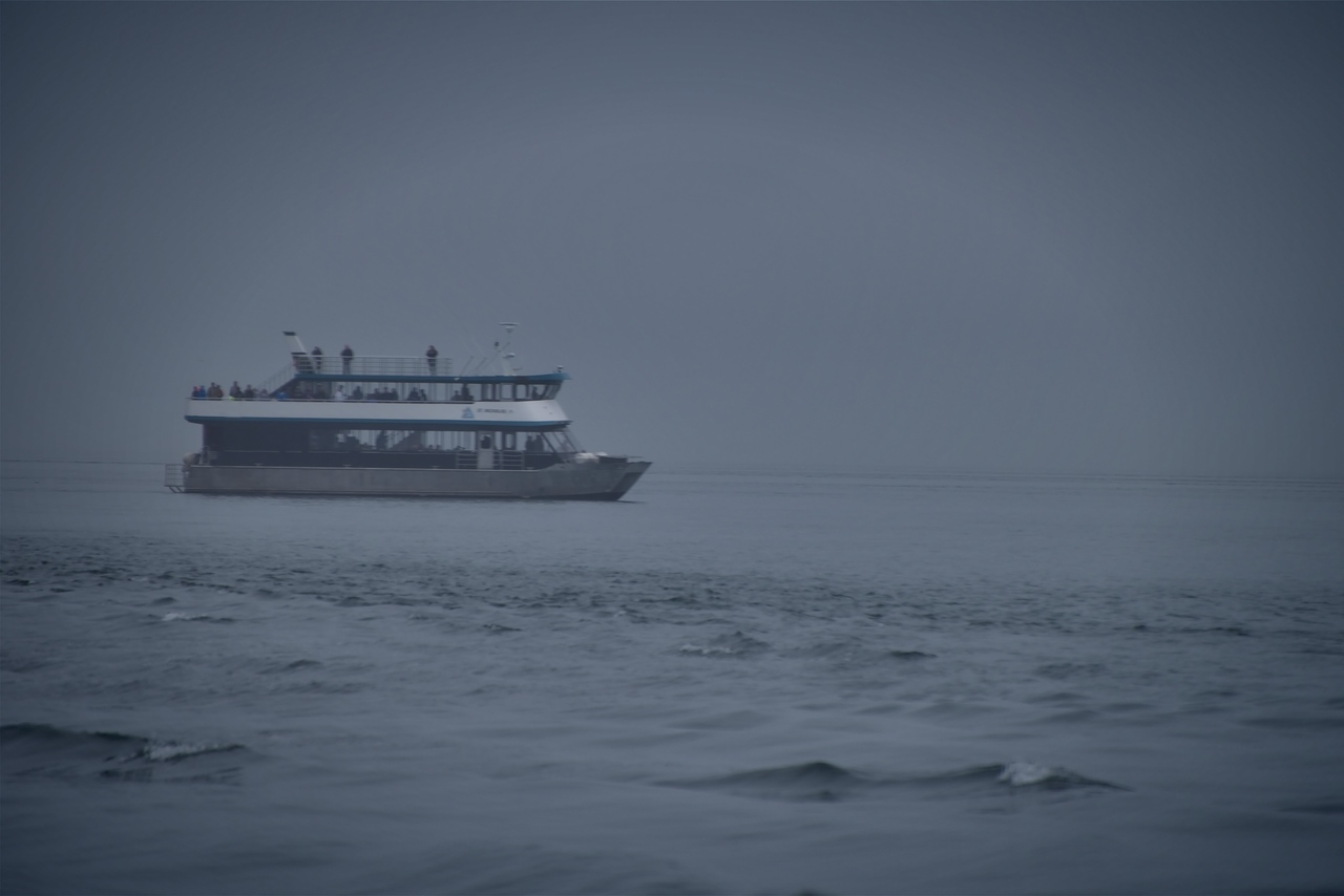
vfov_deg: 4.6
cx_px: 672
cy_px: 448
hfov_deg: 6.9
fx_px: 11202
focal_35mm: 300
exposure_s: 1/640
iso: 110
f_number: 5.6
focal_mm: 300
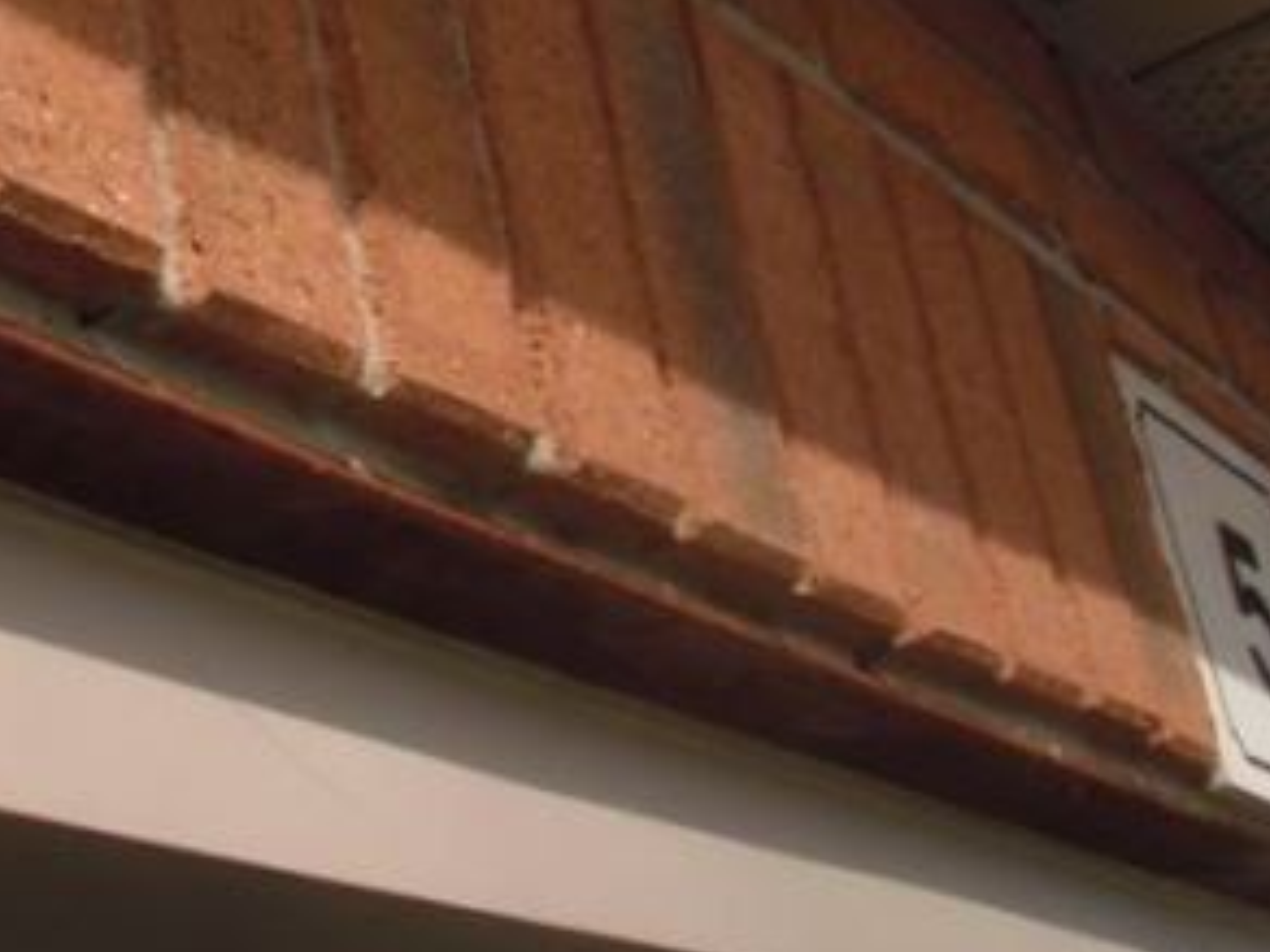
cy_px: 165
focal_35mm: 75
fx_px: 2752
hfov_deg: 25.4
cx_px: 191
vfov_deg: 19.4
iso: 100
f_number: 6.6
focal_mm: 6.7
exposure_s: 1/400
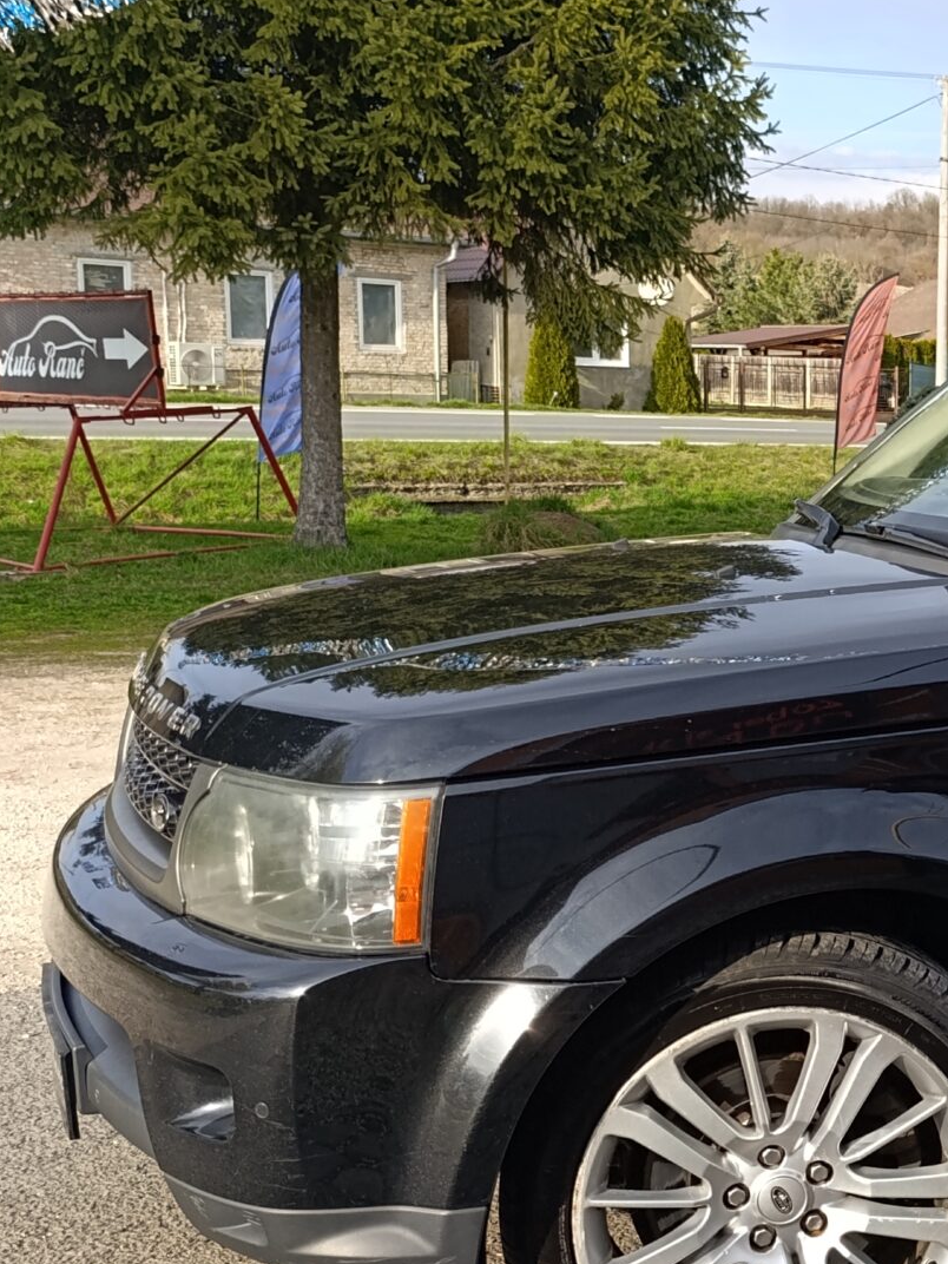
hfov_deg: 23.9
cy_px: 736
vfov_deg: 34.9
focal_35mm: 55
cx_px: 1166
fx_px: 2008
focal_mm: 6.14
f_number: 1.6
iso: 50
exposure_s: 1/273
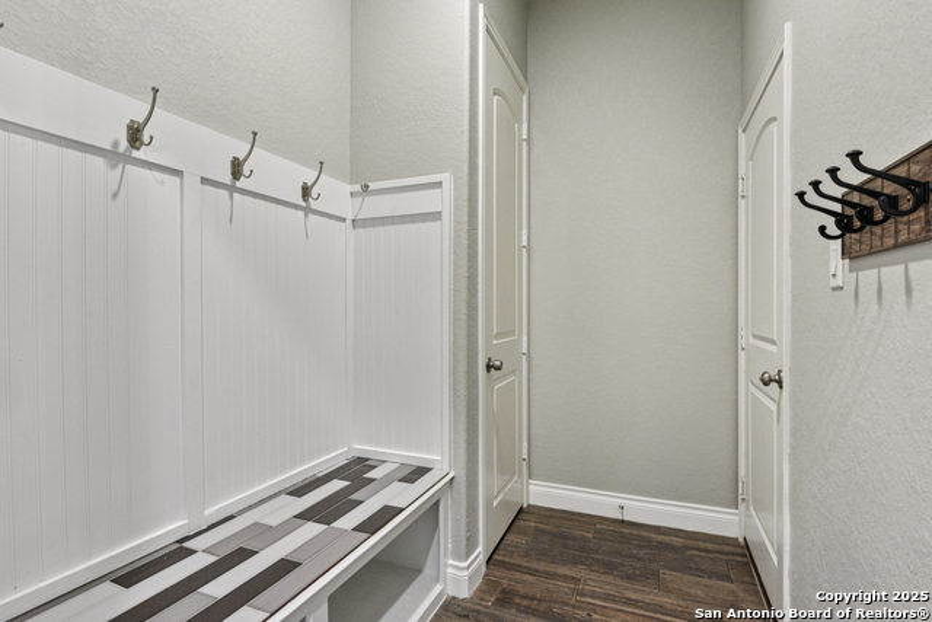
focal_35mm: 17
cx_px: 466
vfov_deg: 70.5
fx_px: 440
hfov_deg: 93.3
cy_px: 311
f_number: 8
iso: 2800
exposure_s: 1/15
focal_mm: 17
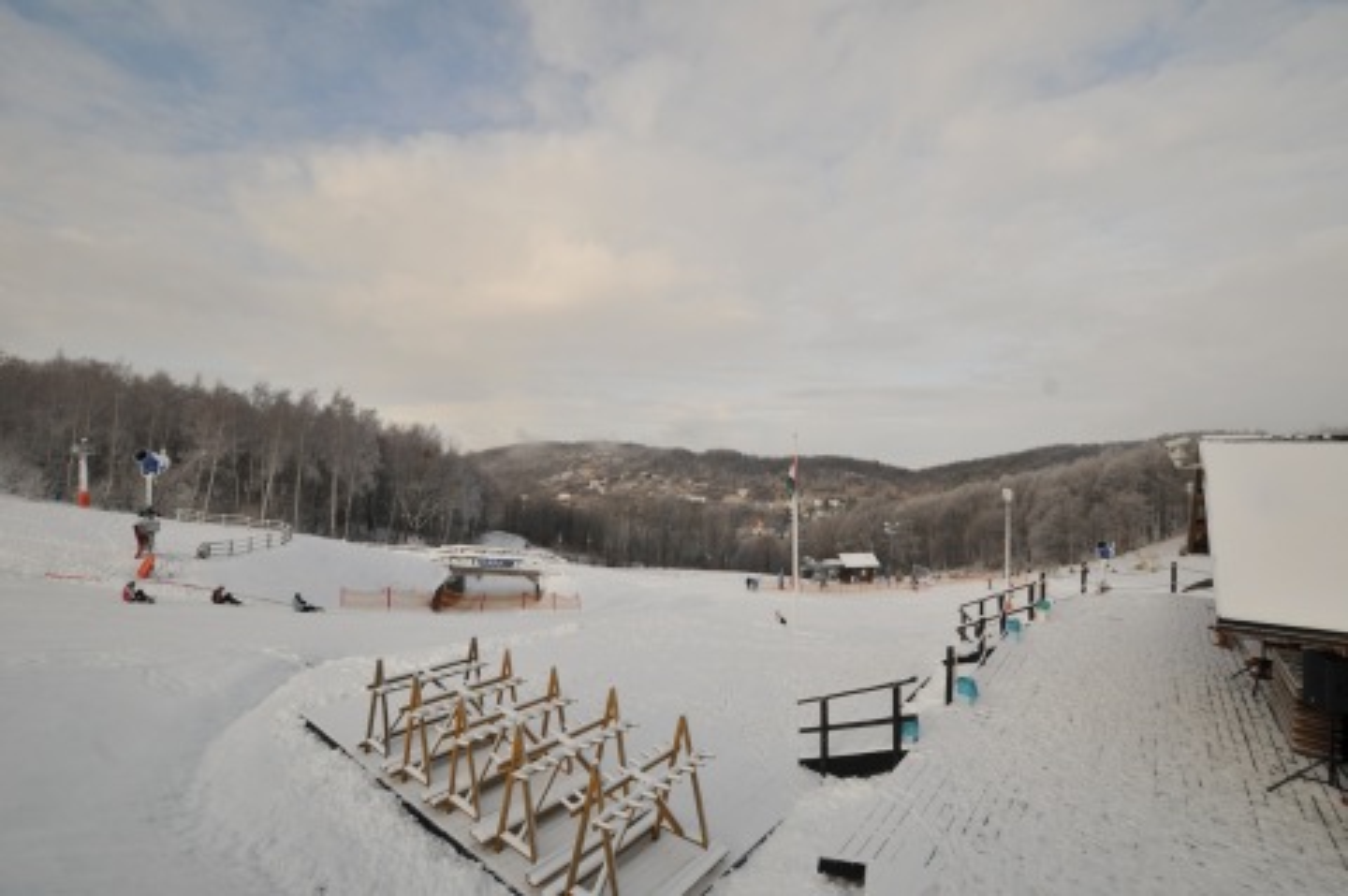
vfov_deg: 77.2
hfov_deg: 100.4
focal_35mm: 15
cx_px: 674
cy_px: 448
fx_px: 561
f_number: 8
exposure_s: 1/400
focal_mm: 10
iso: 200
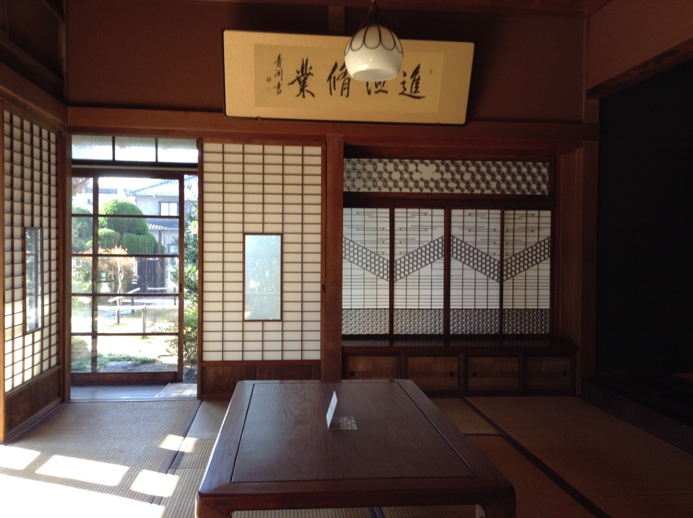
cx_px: 346
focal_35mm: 33
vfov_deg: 42.8
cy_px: 259
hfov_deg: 55.4
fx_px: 660
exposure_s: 1/40
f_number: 2.4
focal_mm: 3.3
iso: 32
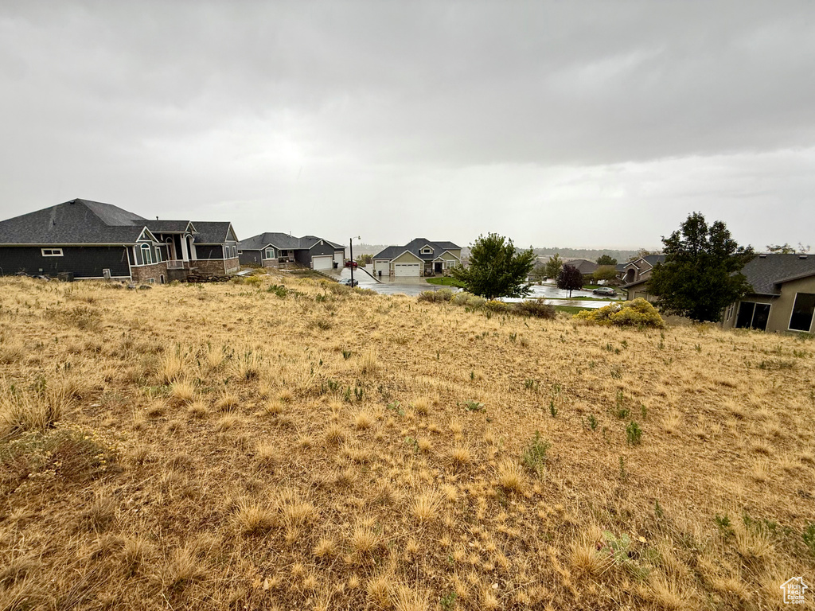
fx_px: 330
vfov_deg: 85.7
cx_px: 408
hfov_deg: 102.1
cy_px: 306
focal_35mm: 14
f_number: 2.2
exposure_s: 1/241
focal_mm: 2.22
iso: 50
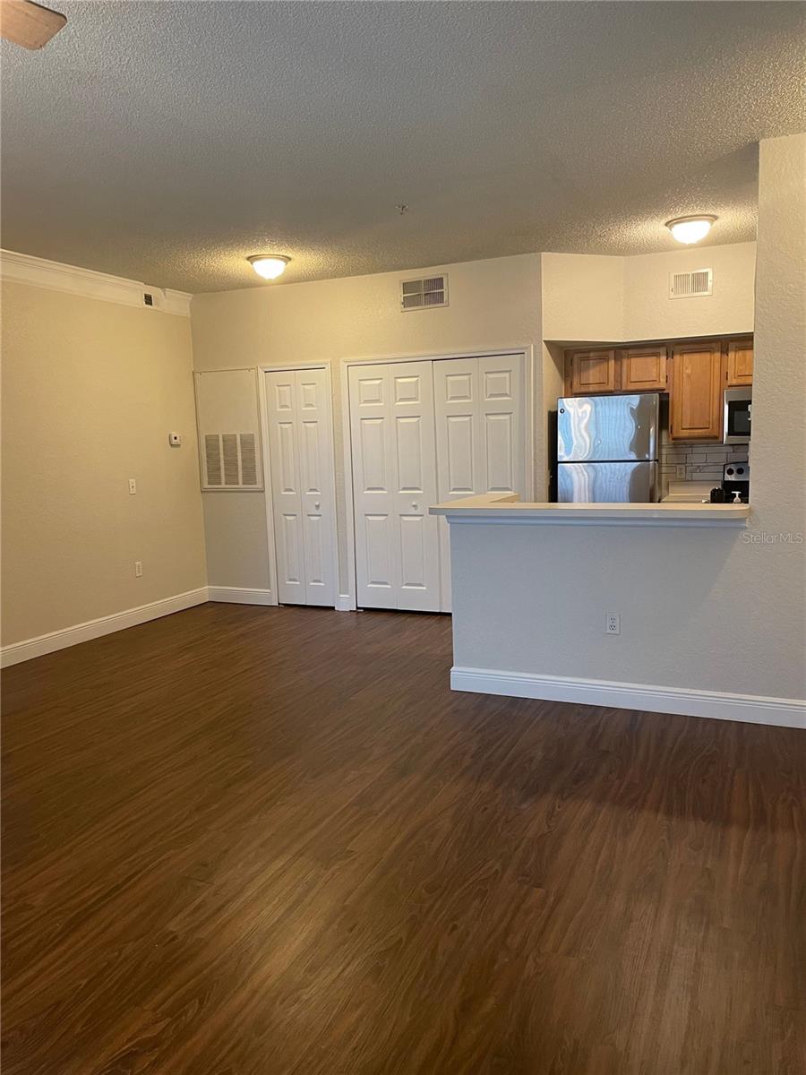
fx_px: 807
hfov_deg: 53.1
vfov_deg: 67.3
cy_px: 538
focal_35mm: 26
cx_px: 403
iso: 200
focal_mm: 4.2
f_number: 1.6
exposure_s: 1/60
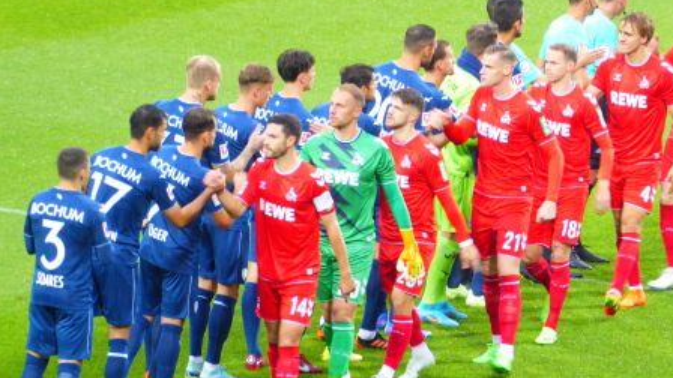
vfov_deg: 1.5
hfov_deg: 2.7
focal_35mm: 789
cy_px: 236
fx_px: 14080
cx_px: 336
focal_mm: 129
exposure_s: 1/40
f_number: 6.4
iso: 400
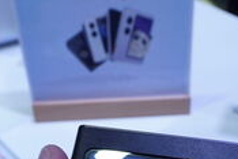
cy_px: 255
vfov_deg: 19.6
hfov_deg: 34.2
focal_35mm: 58
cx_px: 165
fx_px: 382
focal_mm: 11
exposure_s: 1/160
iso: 250
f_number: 5.6
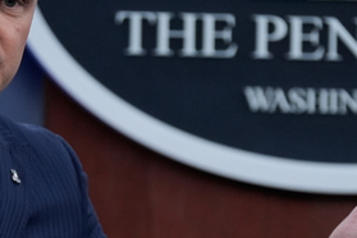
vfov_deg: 1.9
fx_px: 7288
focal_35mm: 735
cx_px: 97
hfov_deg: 2.8
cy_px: 206
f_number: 3.2
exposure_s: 1/1600
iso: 1600
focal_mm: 200
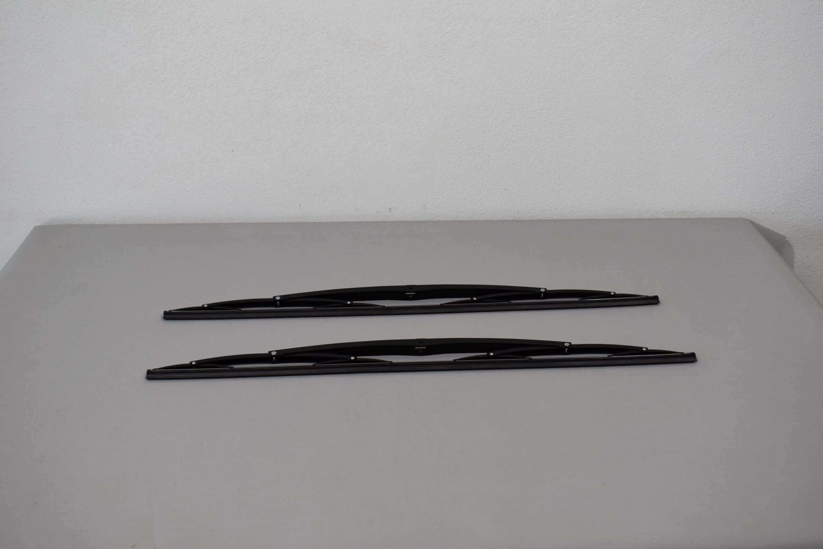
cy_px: 274
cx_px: 412
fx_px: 926
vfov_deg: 33.0
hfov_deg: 47.9
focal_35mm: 40
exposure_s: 1/125
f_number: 5.6
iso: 360
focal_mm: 27
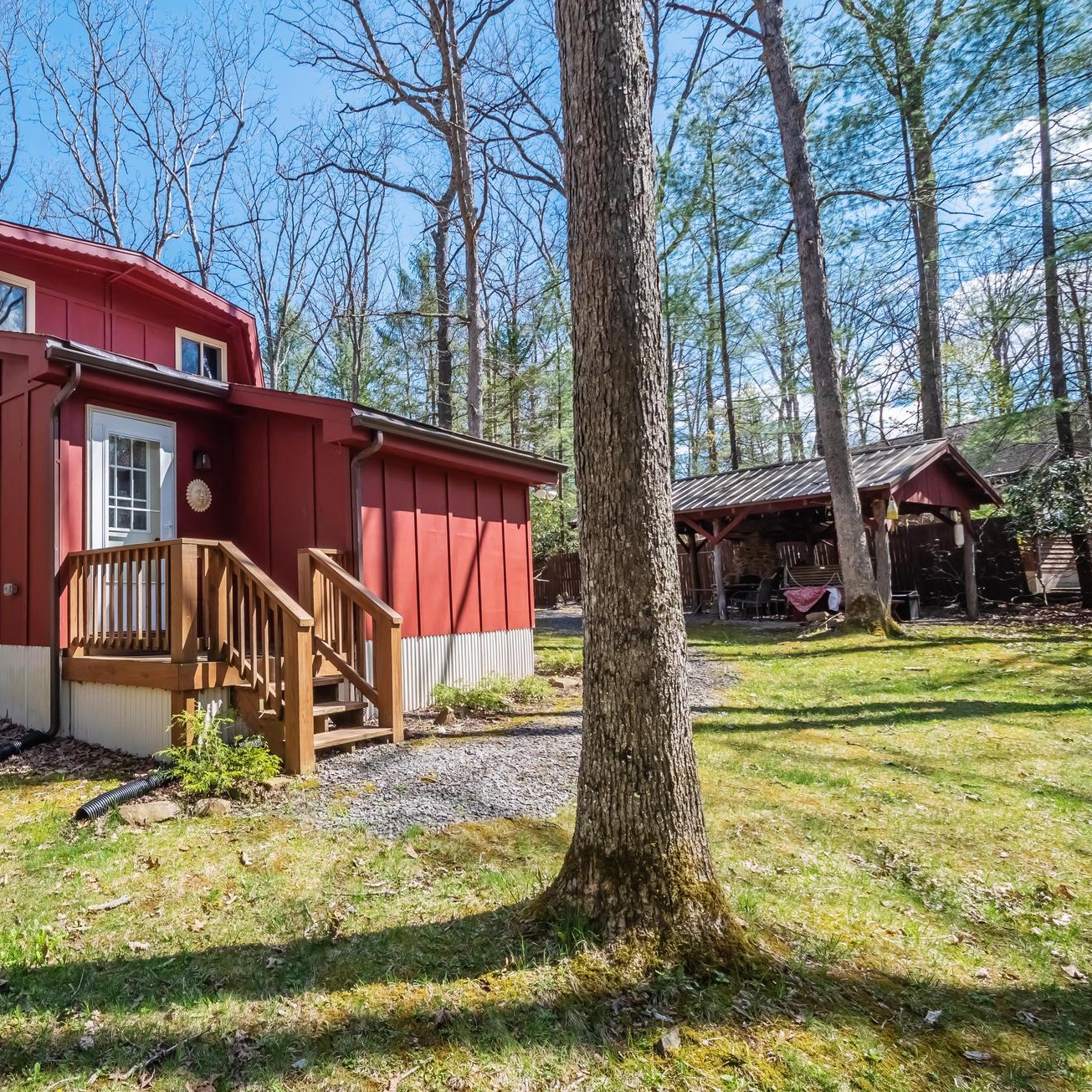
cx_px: 279
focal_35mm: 20
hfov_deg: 70.1
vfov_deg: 74.8
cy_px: 525
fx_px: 714
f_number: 9
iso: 400
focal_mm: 10
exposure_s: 1/320
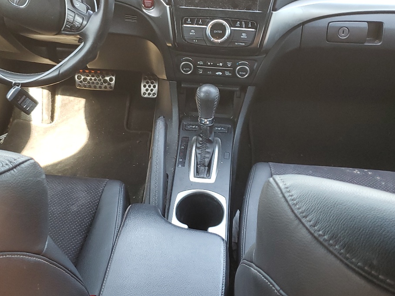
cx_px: 181
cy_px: 141
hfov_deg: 41.2
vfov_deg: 31.5
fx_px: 525
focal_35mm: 46
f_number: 1.5
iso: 73
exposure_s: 1/60.2
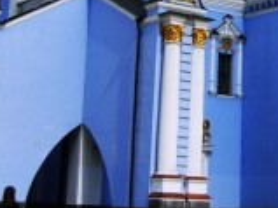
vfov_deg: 14.1
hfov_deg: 19.0
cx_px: 248
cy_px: -26
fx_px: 819
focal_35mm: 102
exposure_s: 1/373
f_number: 7.6
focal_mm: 7.5
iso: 50
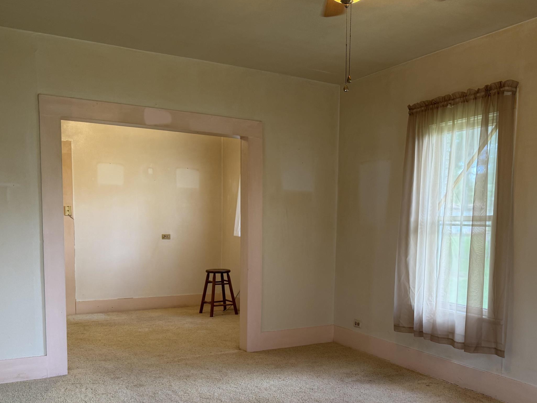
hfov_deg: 51.0
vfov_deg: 39.0
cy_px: 280
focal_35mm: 36
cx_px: 327
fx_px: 558
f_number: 1.78
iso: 125
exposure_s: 1/60
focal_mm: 6.76
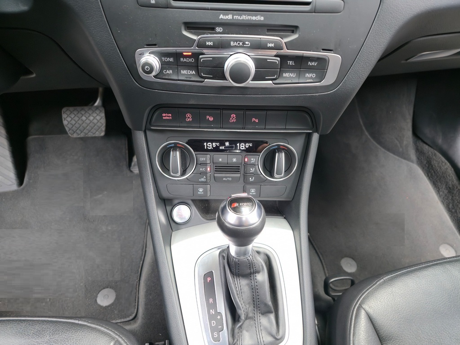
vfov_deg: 58.9
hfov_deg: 73.9
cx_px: 230
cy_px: 172
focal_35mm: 23
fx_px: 306
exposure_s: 1/40
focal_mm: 6.3
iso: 320
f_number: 1.7
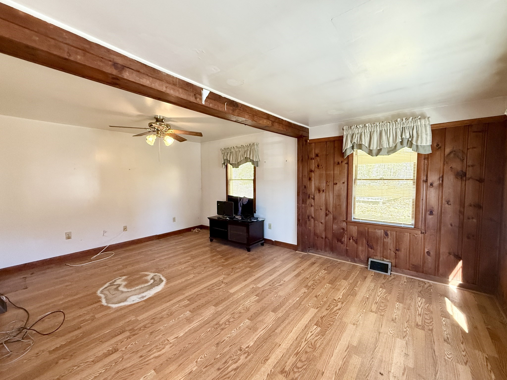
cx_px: 254
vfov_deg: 85.7
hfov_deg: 102.1
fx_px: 205
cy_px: 190
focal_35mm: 14
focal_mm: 2.22
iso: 500
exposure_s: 1/120
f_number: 2.2
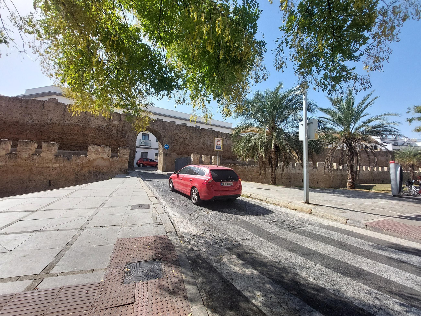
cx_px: 210
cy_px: 158
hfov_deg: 106.2
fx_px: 158
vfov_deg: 89.9
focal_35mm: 13
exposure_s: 1/1063
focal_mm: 1.74
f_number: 2.2
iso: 50
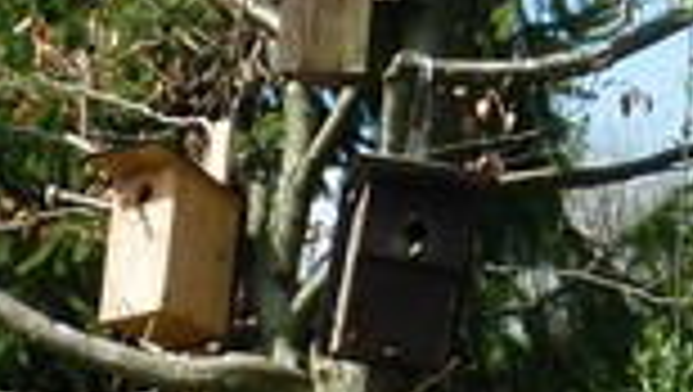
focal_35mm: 480
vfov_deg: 2.5
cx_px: 914
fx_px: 8829
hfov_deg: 4.5
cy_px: 153
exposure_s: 1/400
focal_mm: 12.4
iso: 80
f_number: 4.1
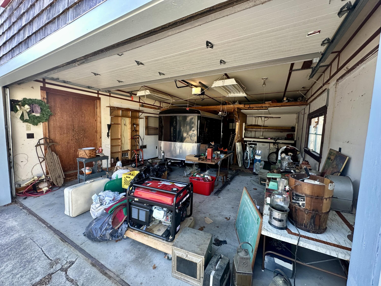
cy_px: 143
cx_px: 190
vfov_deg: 85.7
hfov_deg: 102.1
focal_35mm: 14
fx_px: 154
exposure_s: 1/99
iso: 125
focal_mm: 2.22
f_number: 2.2
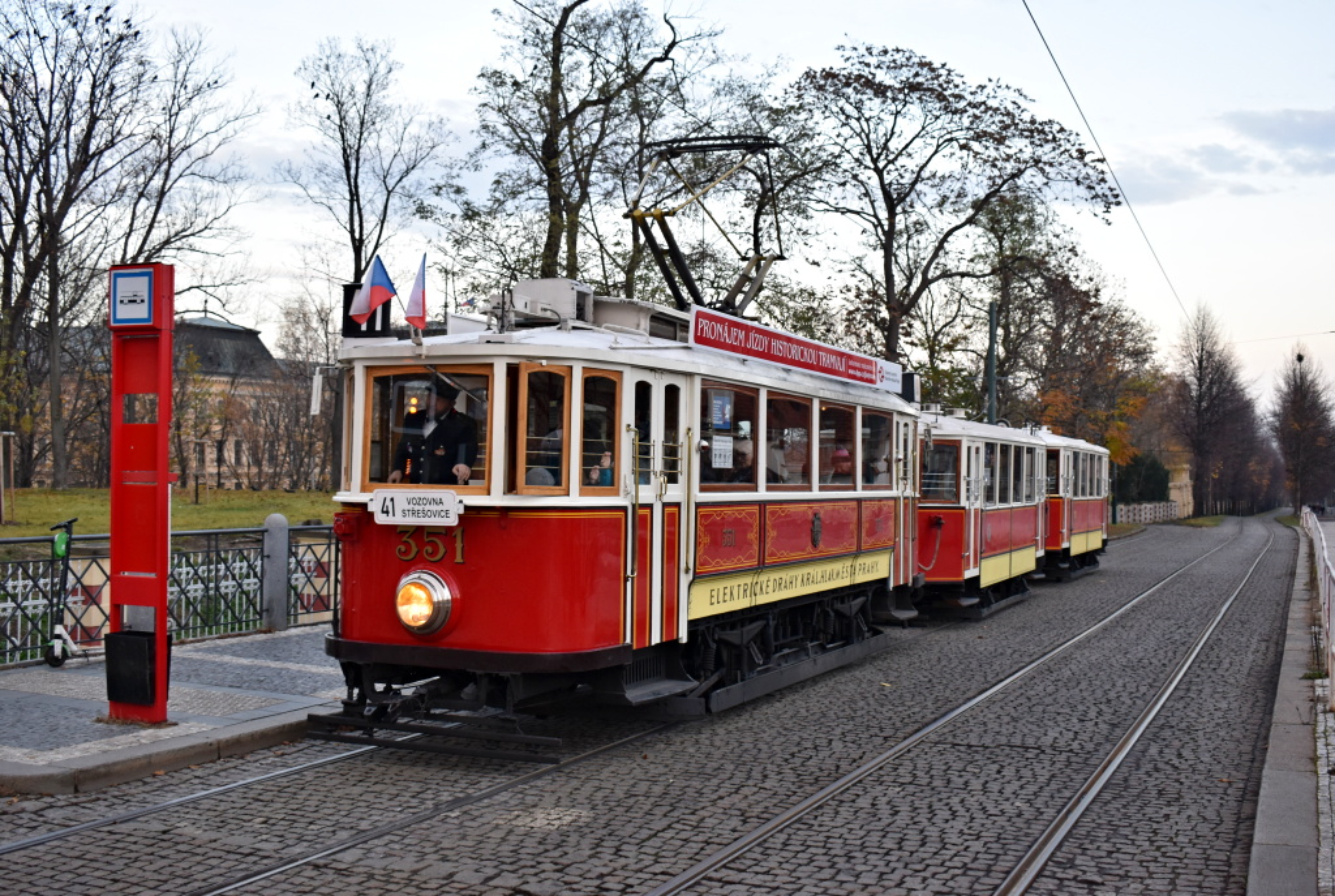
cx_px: 668
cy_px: 448
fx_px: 1393
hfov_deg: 51.2
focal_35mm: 38
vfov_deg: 35.6
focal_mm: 25
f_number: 5
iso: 400
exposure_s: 1/100
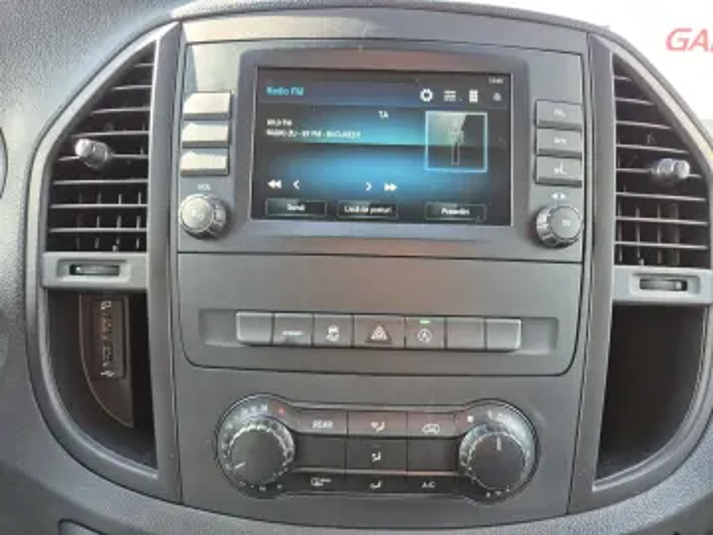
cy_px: 268
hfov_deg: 73.9
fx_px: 474
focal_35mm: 23
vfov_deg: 58.9
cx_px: 356
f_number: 1.8
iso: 200
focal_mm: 5.4
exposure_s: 1/180
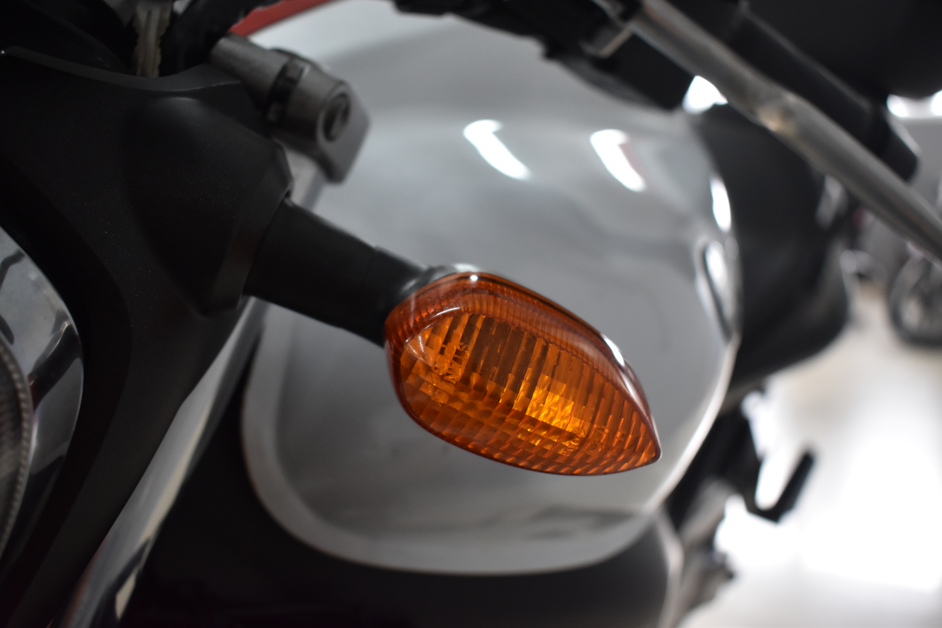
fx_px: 903
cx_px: 471
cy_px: 314
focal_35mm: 34
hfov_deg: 55.1
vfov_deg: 38.4
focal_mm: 23
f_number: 3.8
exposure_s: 1/60
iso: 800
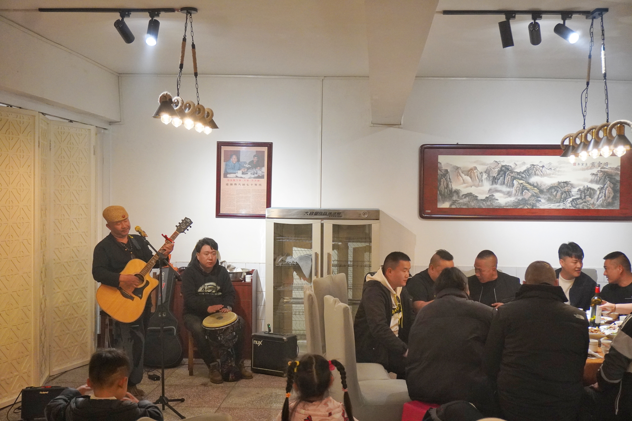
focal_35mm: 42
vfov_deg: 31.9
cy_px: 210
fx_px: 737
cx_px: 316
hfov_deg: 46.4
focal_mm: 28
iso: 3200
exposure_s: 1/160
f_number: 4.5
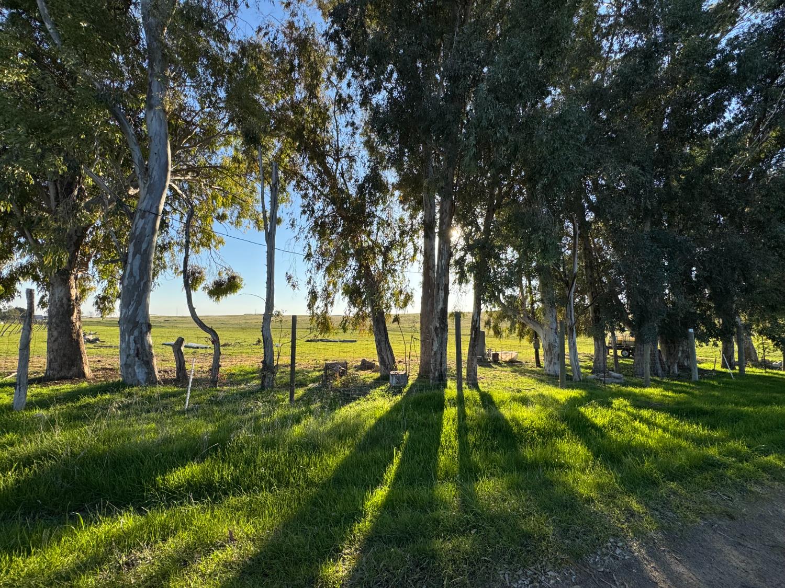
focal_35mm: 14
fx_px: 317
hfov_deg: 102.1
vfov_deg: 85.7
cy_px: 294
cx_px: 392
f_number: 2.2
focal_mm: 2.22
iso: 40
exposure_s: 1/1198
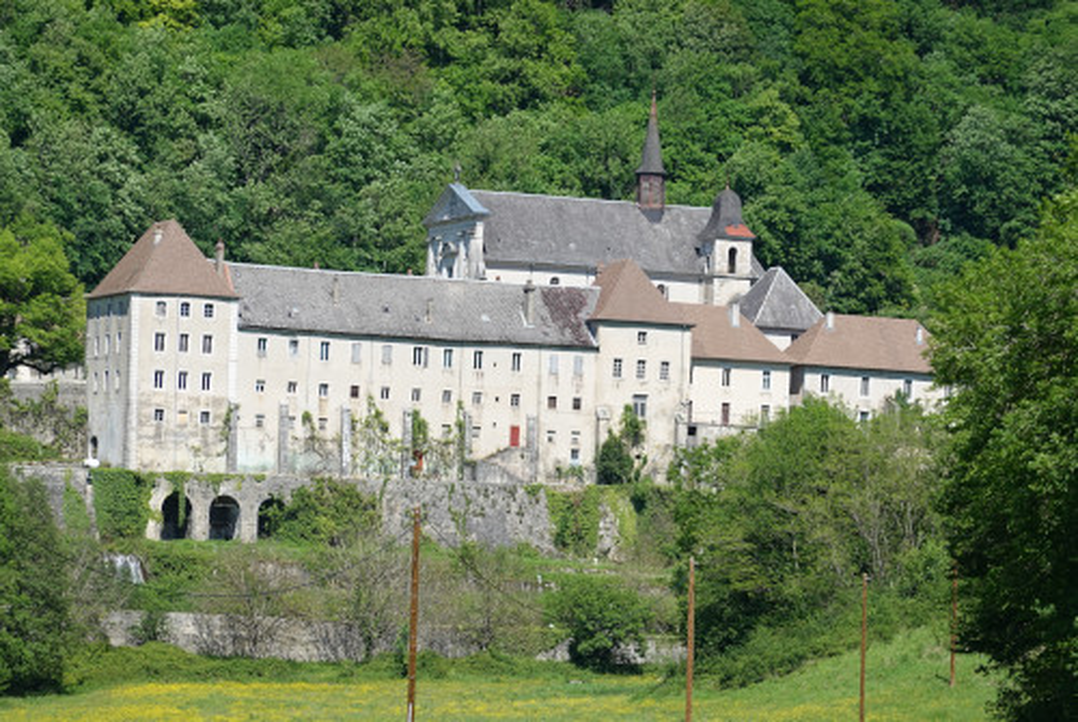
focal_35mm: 175
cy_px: 361
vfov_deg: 7.9
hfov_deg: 11.7
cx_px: 539
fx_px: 5248
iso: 125
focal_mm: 63.55
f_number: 5.6
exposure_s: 1/400
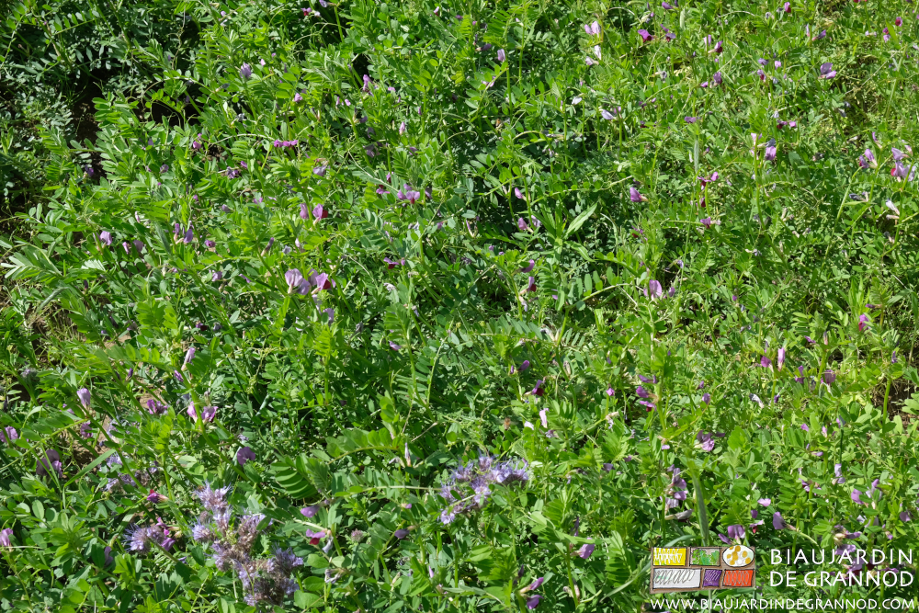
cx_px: 460
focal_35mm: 49
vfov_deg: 27.5
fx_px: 1251
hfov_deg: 40.3
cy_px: 306
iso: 250
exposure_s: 1/180
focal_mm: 32.9
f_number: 10
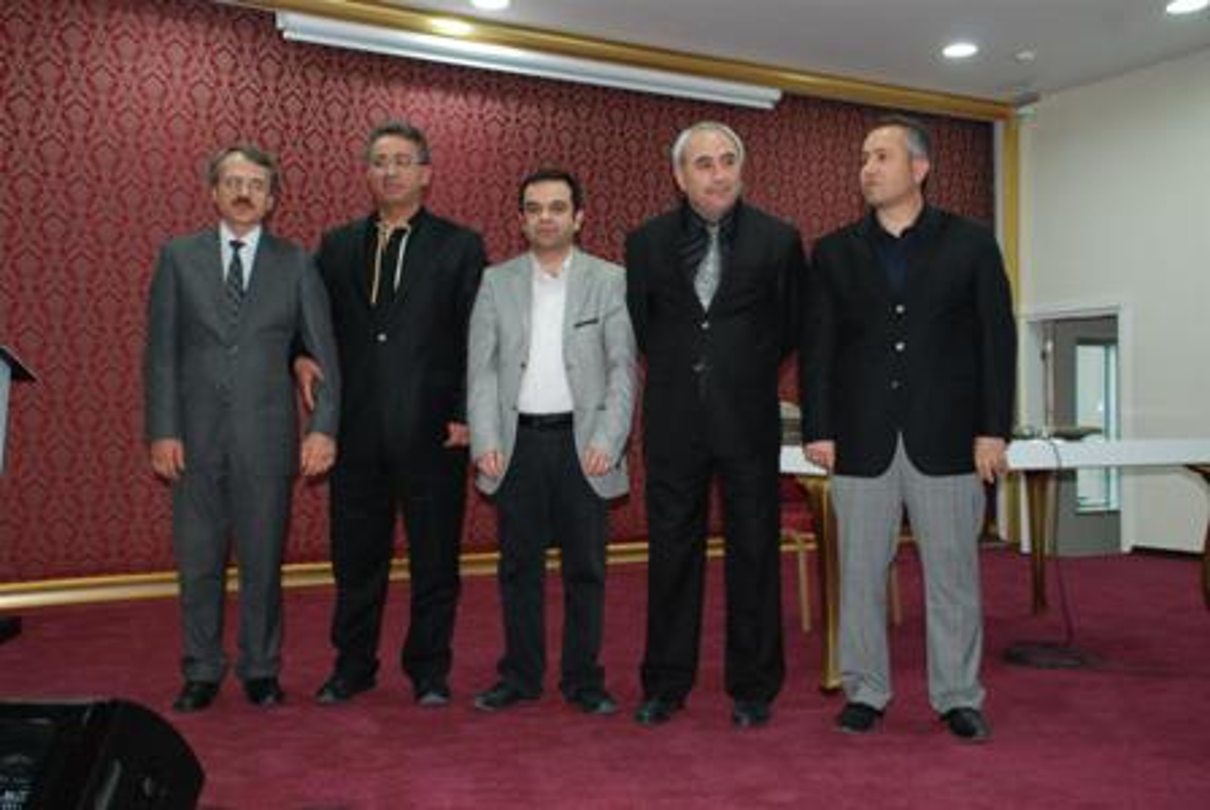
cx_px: 605
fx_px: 1313
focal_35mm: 39
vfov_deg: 34.3
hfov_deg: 49.5
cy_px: 405
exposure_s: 1/60
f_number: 5
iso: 800
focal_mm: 26
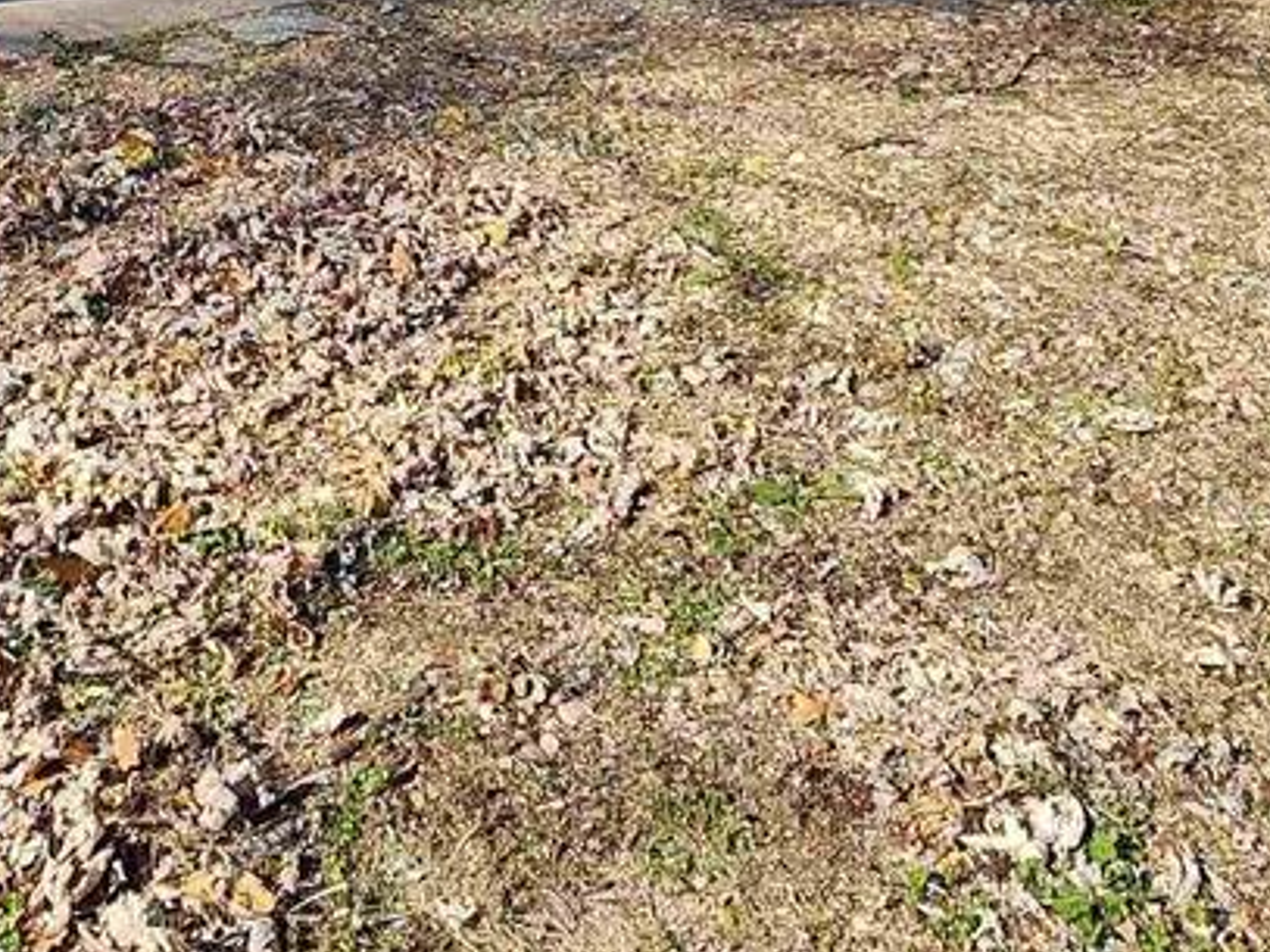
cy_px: -406
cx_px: 406
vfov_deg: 25.3
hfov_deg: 40.6
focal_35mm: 46
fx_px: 1687
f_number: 2.2
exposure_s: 1/950
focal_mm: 2.2
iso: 50
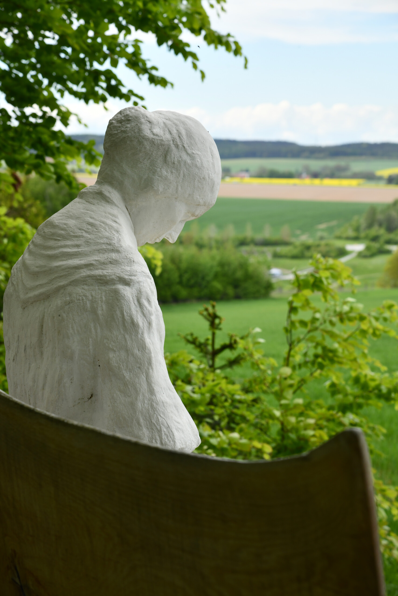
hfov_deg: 14.9
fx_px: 1525
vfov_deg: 22.1
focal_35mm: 92
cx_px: 199
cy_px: 298
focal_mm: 92
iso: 400
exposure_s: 1/320
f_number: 9
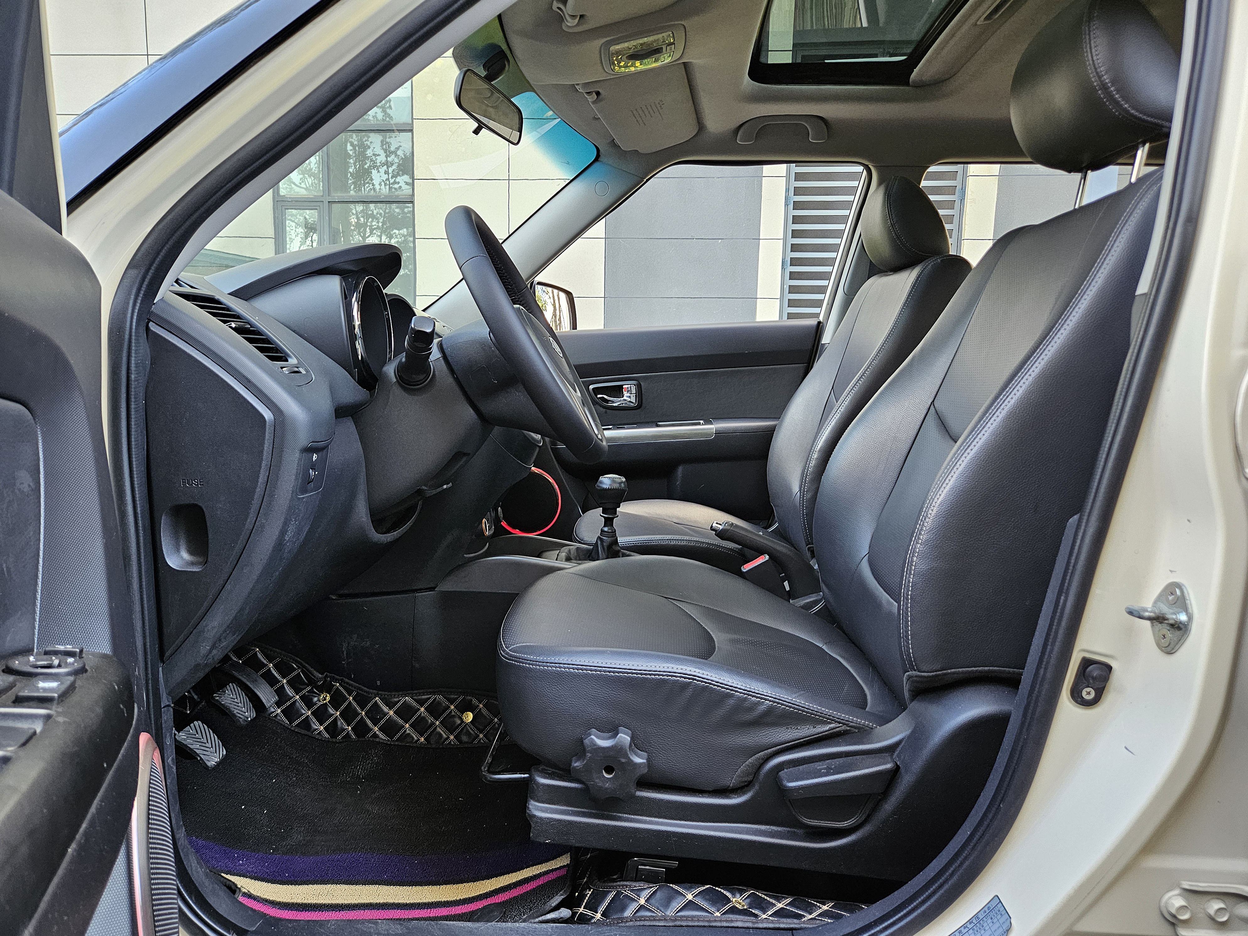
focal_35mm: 23
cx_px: 624
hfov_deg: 73.9
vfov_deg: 58.9
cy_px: 468
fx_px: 829
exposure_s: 1/182
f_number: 1.8
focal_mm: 5.4
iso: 160
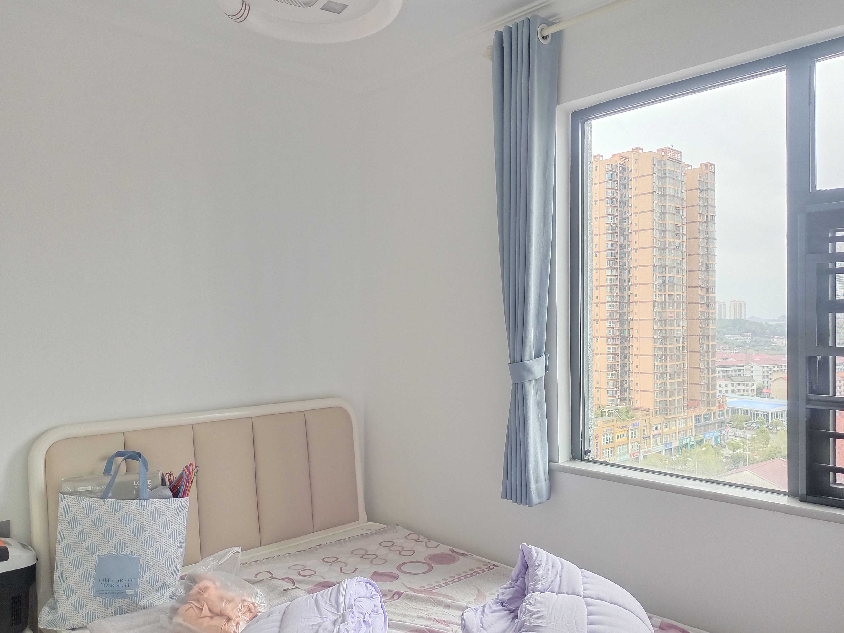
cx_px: 438
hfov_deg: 65.3
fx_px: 658
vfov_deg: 51.3
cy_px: 331
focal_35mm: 27
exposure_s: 1/100
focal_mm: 4.71
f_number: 1.79
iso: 544
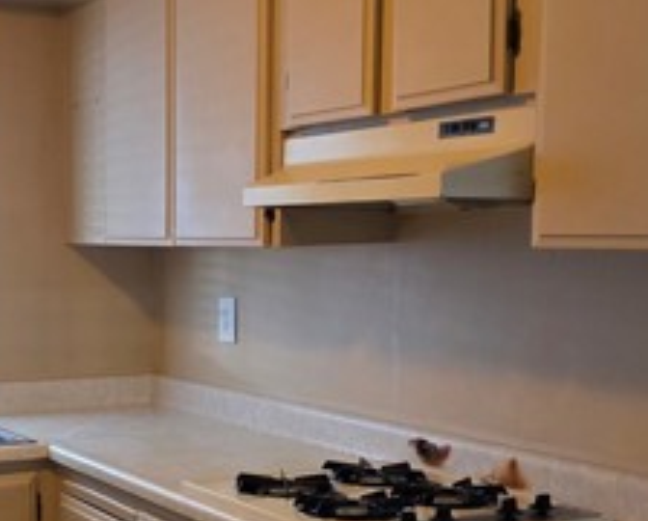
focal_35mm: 64
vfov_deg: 23.7
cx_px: 153
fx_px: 1230
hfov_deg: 29.0
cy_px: 368
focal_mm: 6.3
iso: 500
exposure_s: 1/120
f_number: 1.7
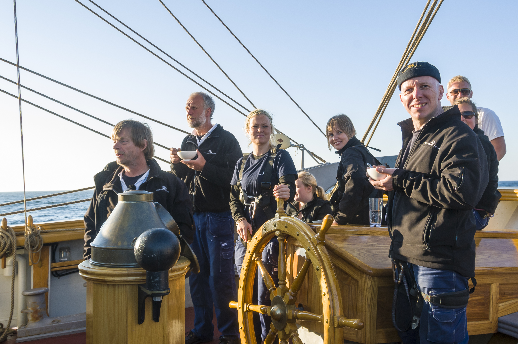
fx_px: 517
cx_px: 259
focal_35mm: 36
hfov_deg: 53.2
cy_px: 172
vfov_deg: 36.8
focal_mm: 24
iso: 250
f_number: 7.1
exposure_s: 1/200
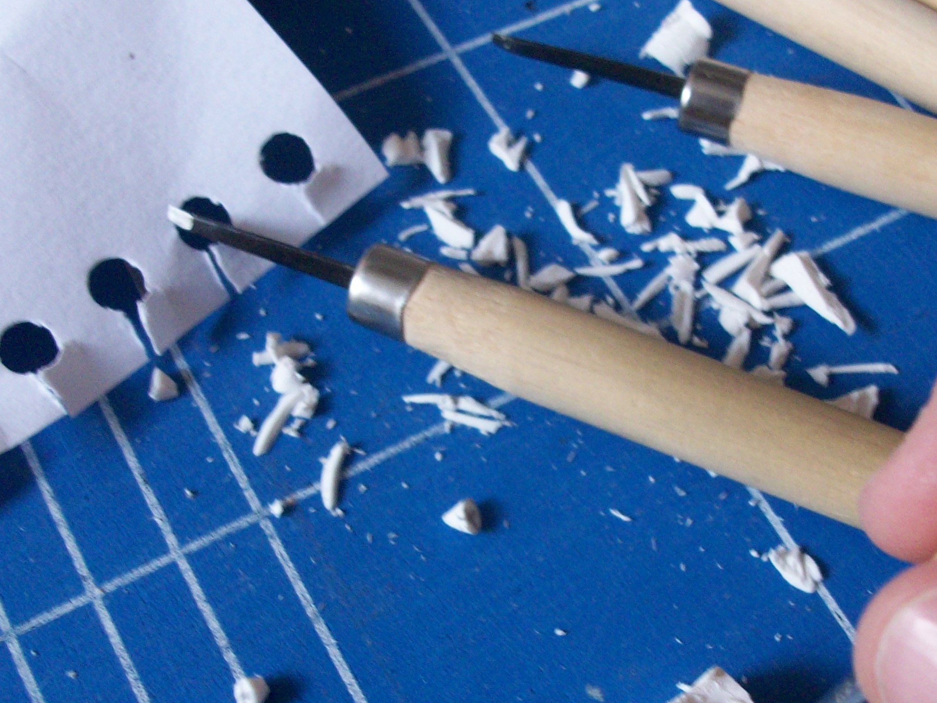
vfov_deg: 27.3
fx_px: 1435
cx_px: 596
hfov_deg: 35.9
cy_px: 480
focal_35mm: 53
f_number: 2.8
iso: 160
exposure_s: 1/44.4
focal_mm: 5.7
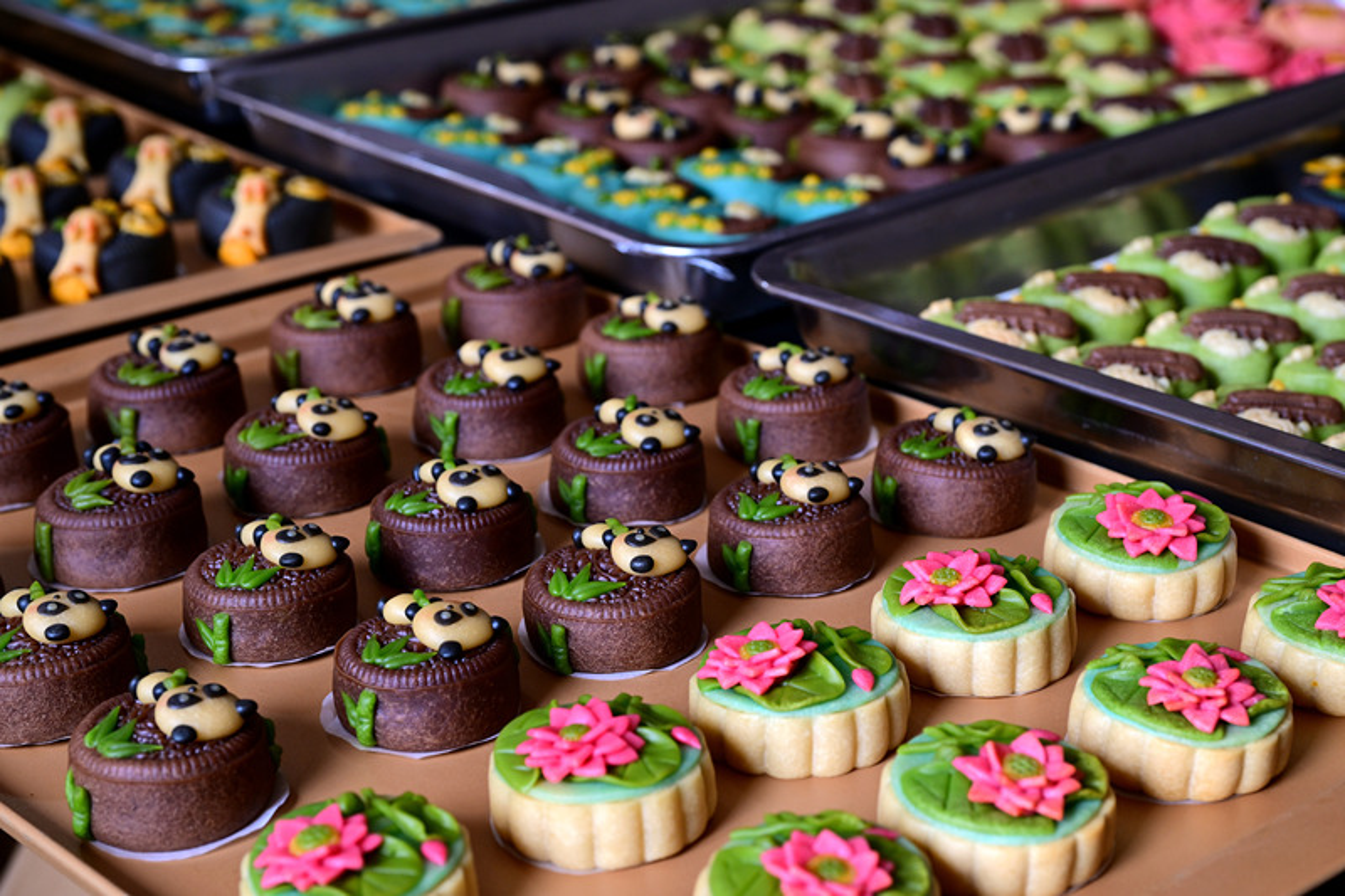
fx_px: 2465
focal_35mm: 66
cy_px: 448
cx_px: 672
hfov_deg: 30.5
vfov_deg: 20.6
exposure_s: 1/50
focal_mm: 66
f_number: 6.3
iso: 500
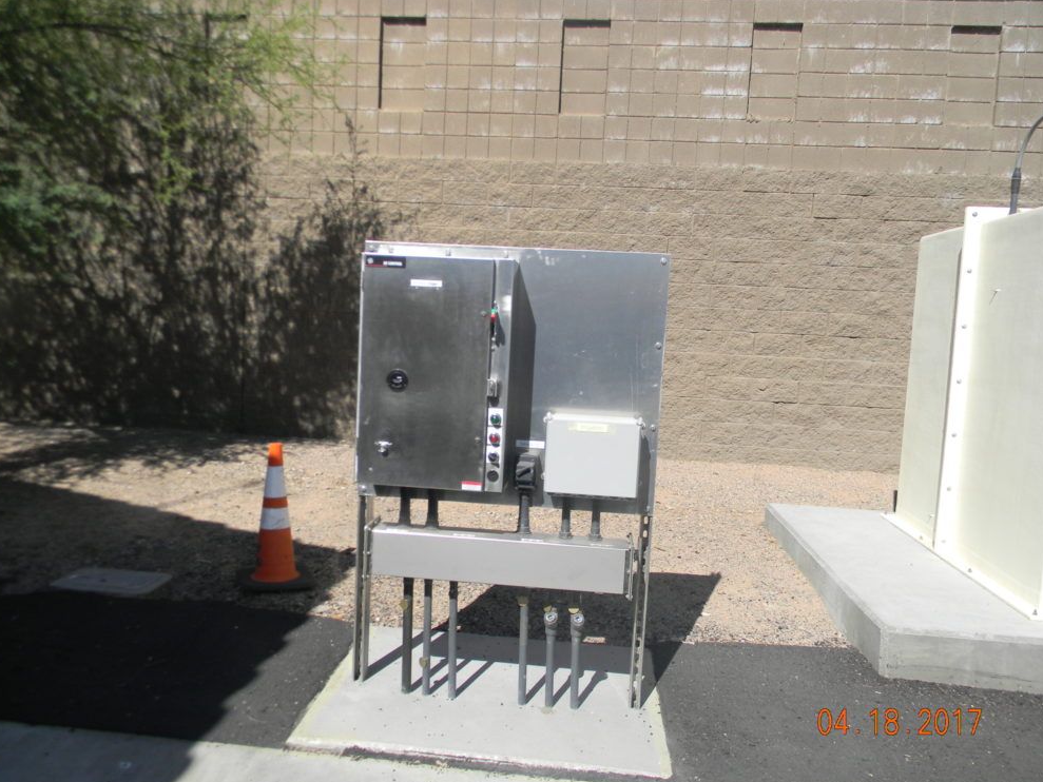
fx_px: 874
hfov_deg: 61.6
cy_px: 402
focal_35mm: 29
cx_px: 508
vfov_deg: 48.2
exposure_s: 1/224
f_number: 7
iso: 80
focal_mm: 5
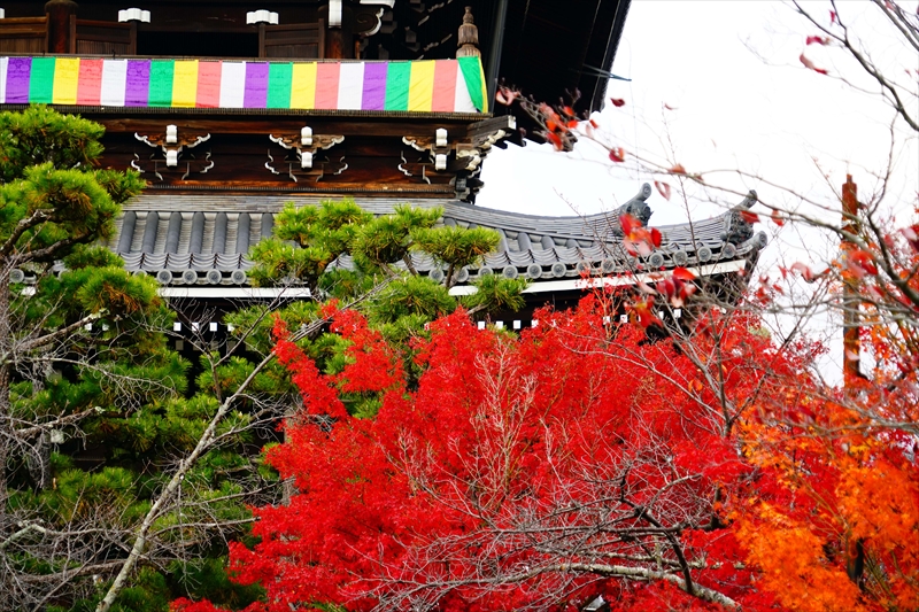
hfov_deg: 14.6
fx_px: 3598
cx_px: 460
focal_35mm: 141
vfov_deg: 9.7
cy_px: 306
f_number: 5.6
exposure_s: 1/200
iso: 250
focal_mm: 141
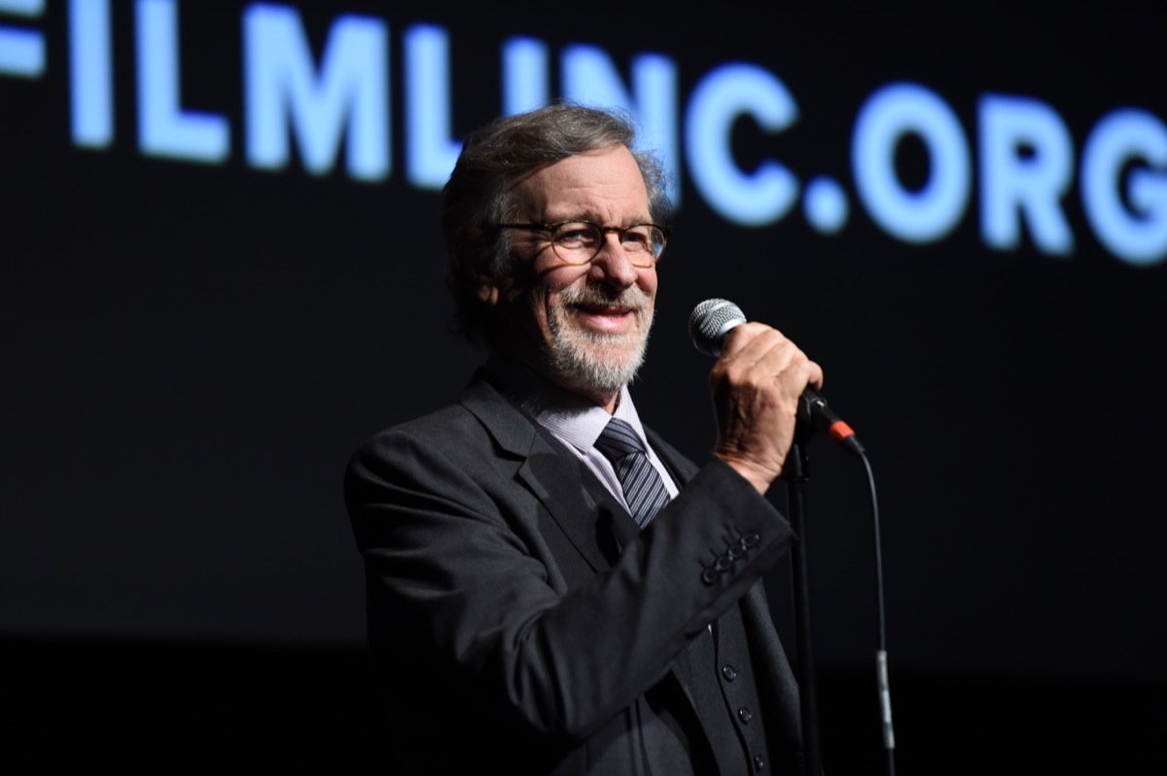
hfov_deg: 10.3
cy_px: 388
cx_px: 584
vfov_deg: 6.9
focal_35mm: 200
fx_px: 6478
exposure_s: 1/200
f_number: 2.8
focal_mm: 200
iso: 2500
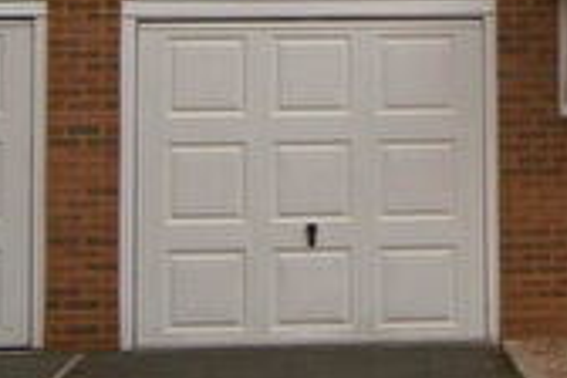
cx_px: 570
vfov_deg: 11.8
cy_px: -86
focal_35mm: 113
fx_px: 1780
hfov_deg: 17.7
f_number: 2.8
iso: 80
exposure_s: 1/1000
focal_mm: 4.7
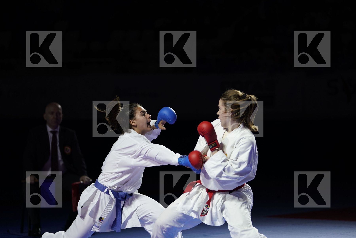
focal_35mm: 134
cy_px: 119
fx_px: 1325
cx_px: 178
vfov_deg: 10.2
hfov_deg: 15.3
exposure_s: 1/1000
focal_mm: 134
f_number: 2.8
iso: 1250
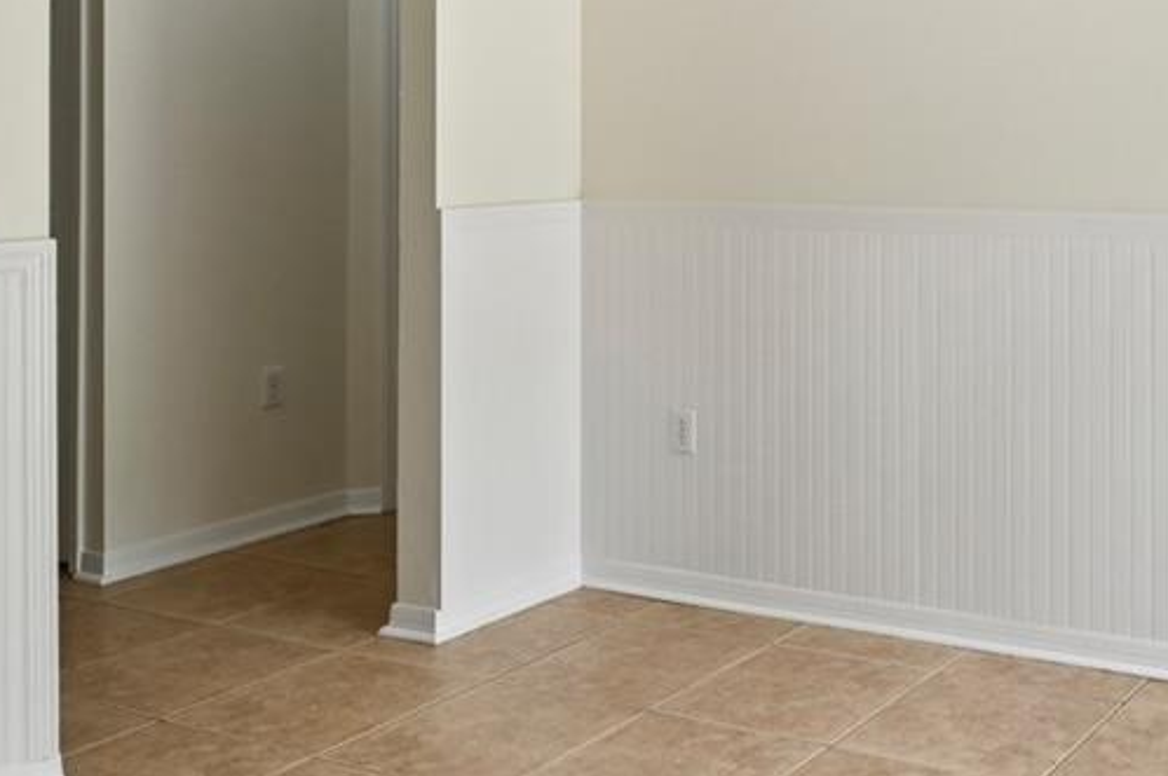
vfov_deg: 28.9
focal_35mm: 45
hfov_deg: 40.3
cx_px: 1055
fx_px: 1459
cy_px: 111
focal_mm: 14
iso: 400
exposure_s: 1/400
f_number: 8
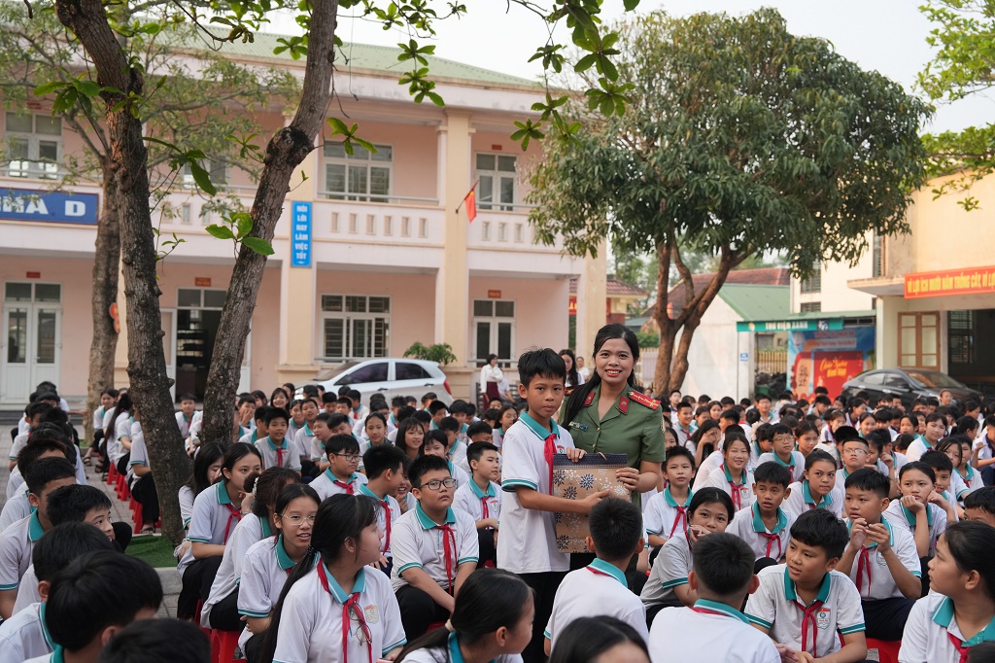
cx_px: 498
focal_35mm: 45
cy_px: 332
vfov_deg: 29.8
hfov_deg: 43.6
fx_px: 1243
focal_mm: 45
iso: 1000
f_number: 4
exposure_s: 1/2000
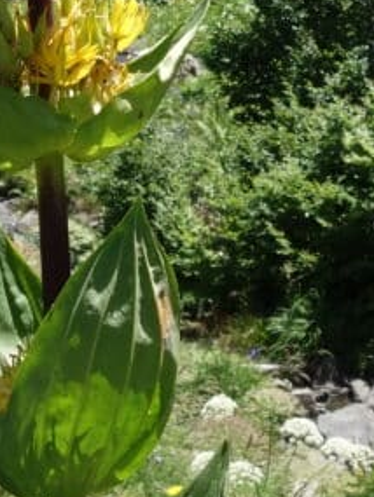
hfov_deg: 10.1
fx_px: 2087
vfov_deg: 13.0
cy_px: -192
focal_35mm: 145
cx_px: -16
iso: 125
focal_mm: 10.4
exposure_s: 1/320
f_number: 5.6
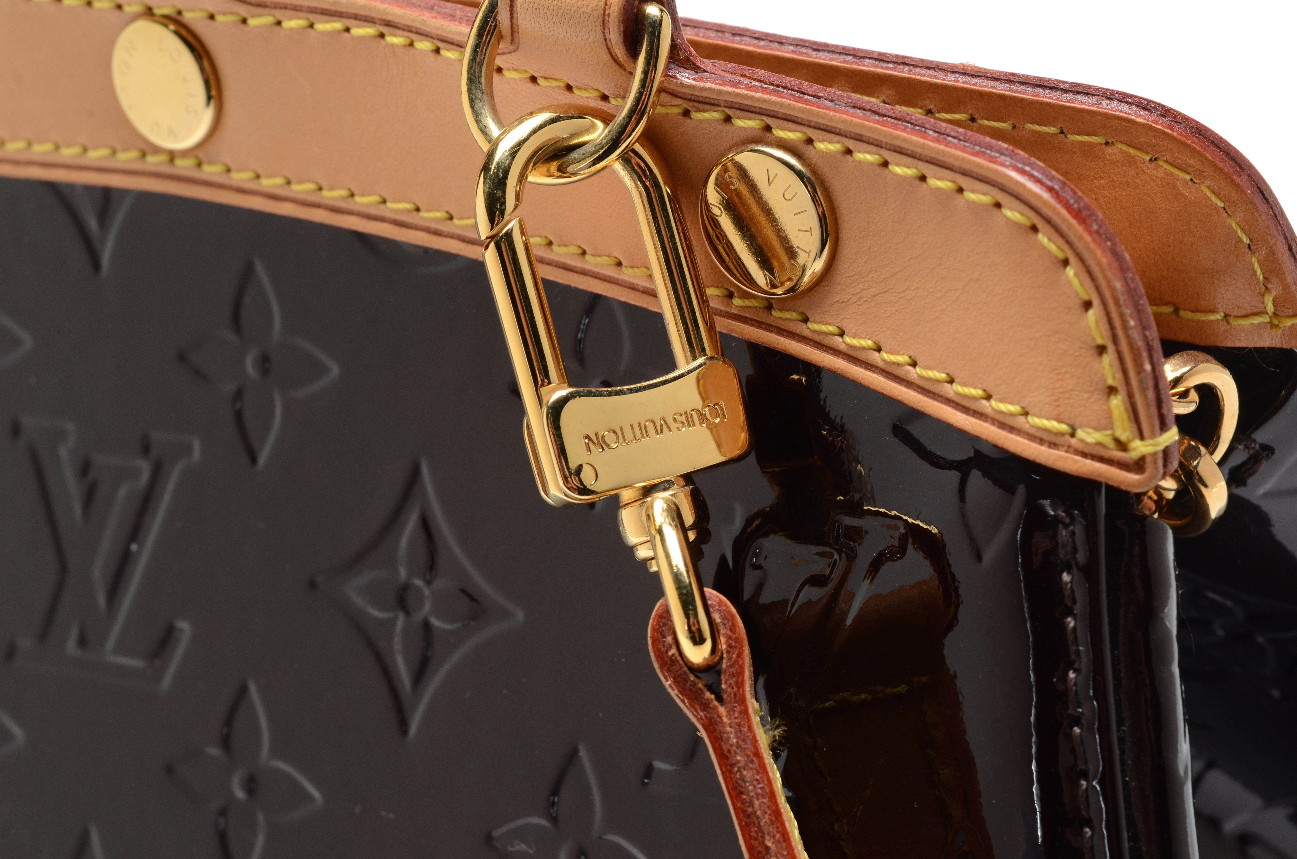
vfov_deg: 16.5
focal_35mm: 82
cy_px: 430
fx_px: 2966
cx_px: 648
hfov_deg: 24.7
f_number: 14
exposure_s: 1/125
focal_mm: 55
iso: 400
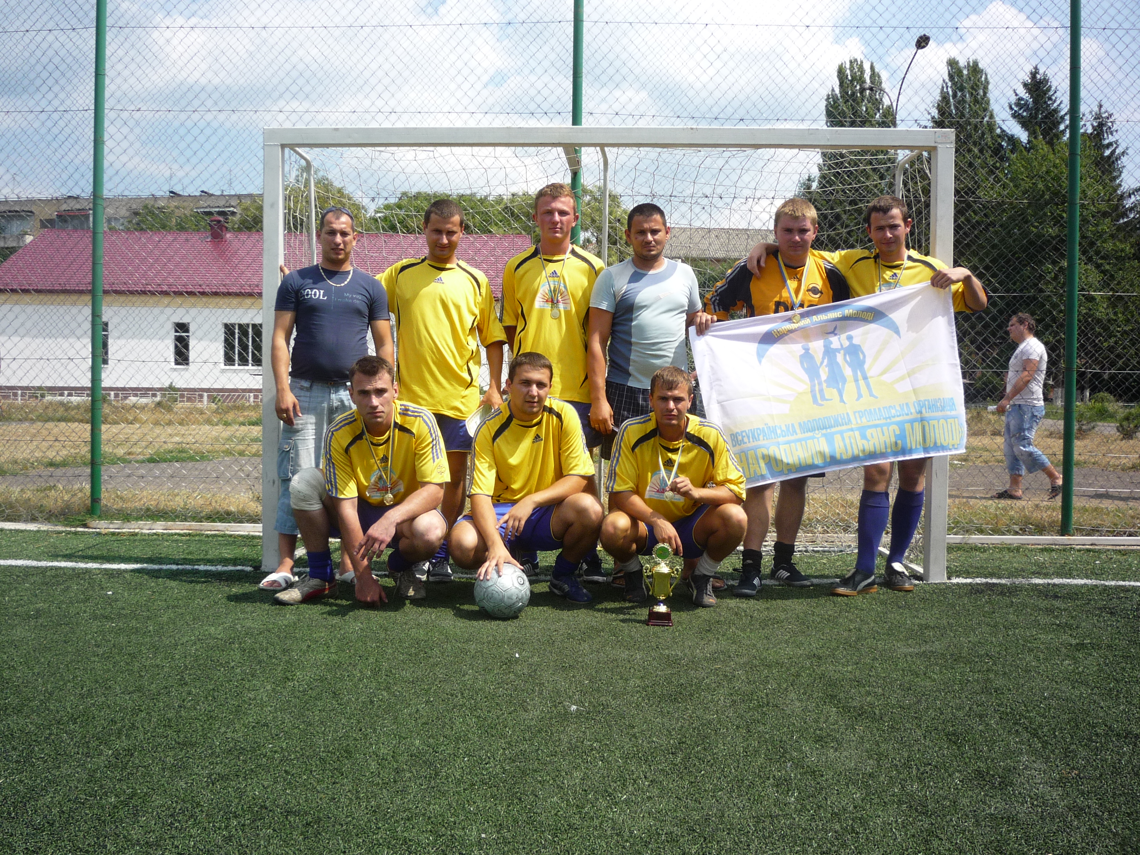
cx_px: 570
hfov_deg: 56.8
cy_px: 428
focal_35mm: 32
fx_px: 1054
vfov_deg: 44.2
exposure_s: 1/400
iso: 100
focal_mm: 5.2
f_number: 5
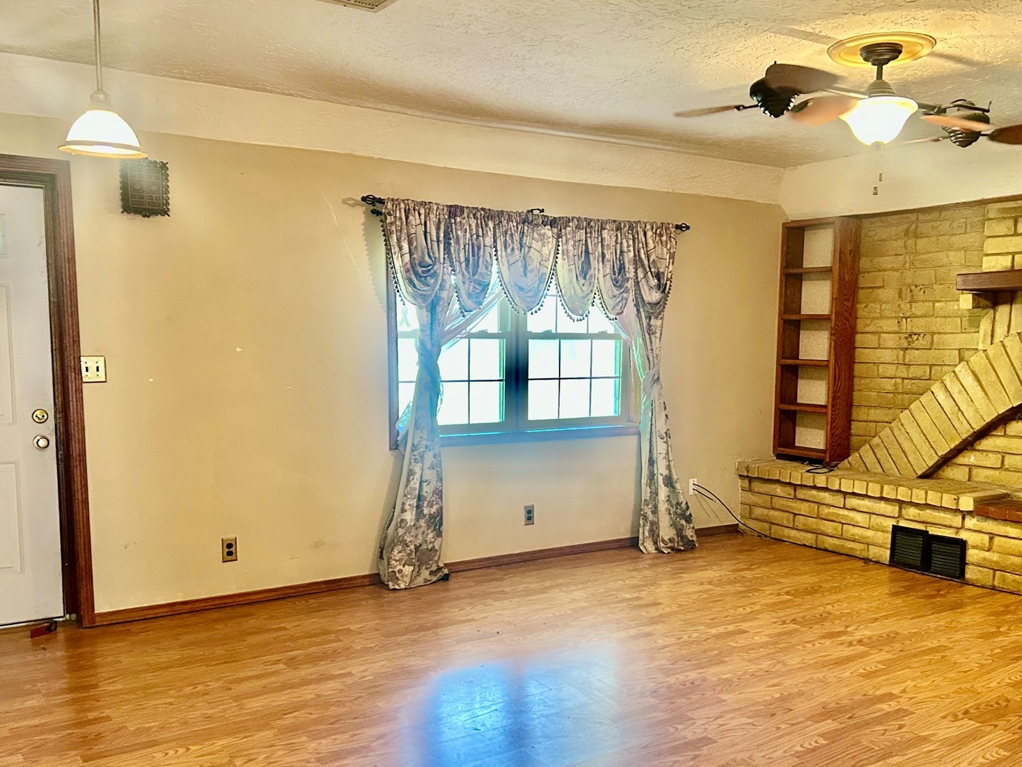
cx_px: 575
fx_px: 1004
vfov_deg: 41.7
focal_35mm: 34
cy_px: 443
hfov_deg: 53.8
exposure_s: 1/60
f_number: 1.5
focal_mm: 5.7
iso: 500
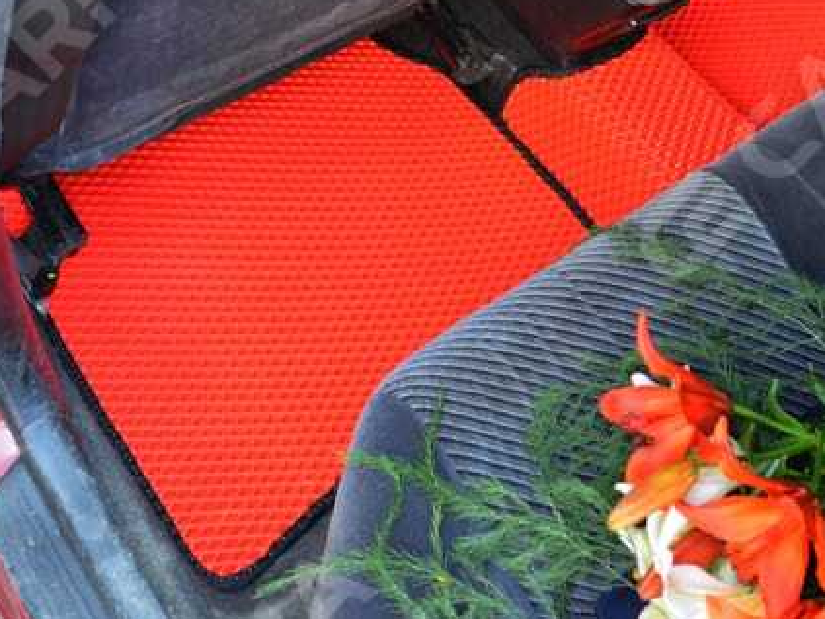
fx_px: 1167
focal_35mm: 49
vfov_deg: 29.0
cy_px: 116
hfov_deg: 38.9
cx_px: 456
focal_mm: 18
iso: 800
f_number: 3.5
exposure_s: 1/30
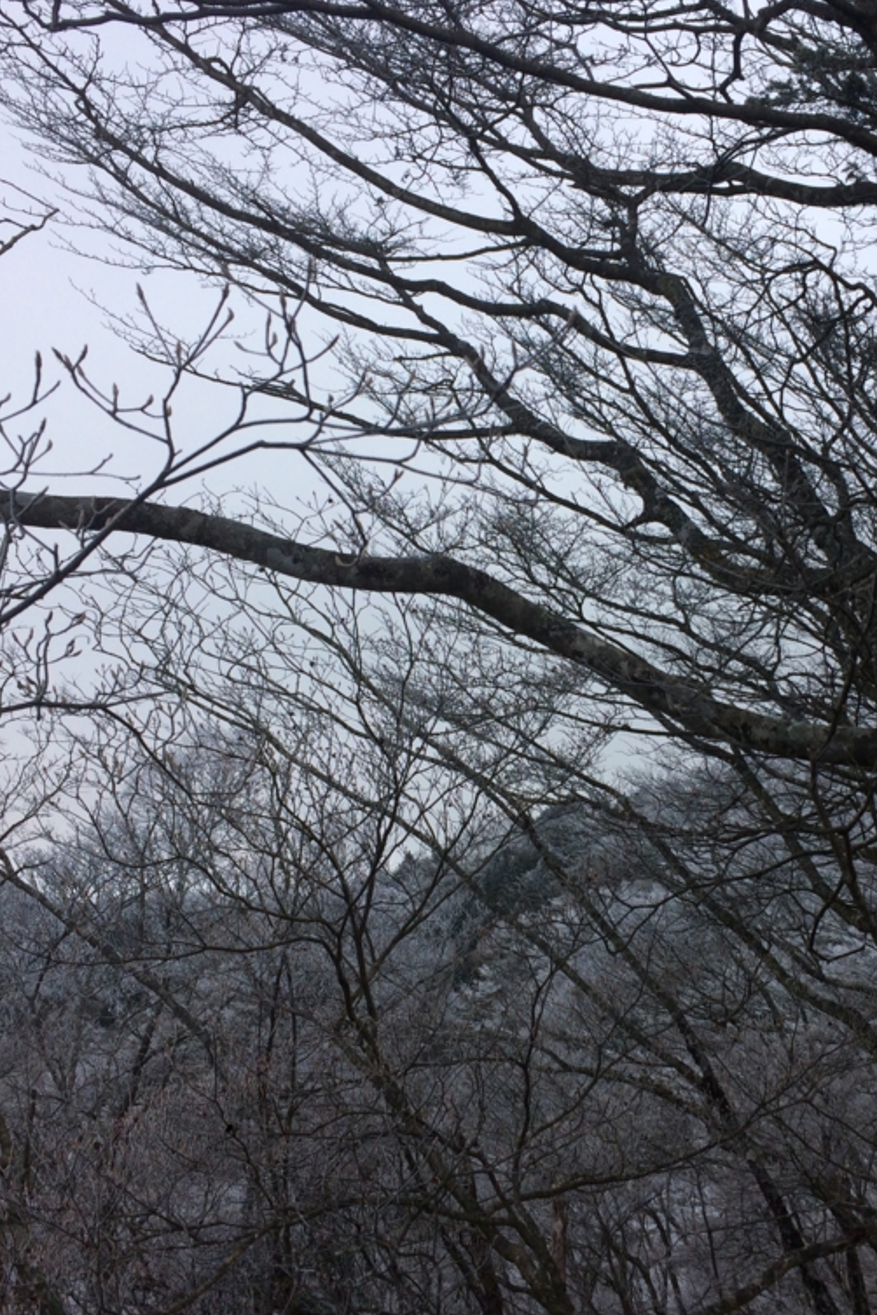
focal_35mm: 41
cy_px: 667
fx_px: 1498
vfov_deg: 47.4
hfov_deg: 32.3
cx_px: 599
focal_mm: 4.15
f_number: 2.2
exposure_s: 1/1140
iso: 32
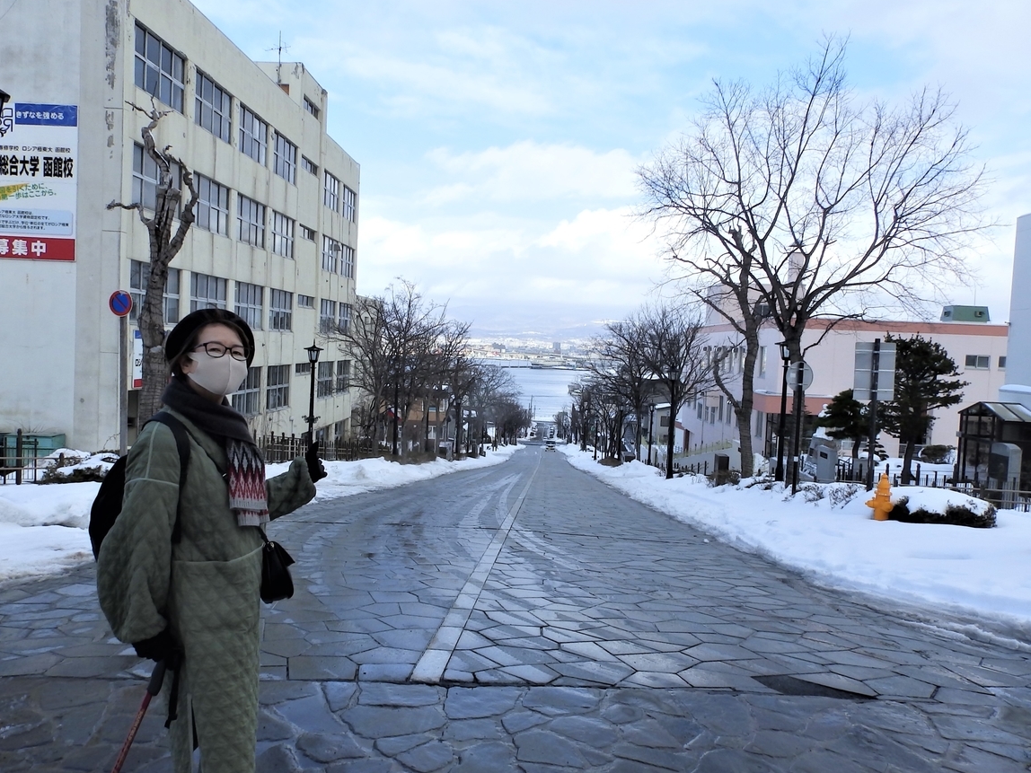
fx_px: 685
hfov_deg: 73.9
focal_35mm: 23
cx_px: 501
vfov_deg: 58.9
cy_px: 383
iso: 80
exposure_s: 1/500
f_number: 4.5
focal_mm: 4
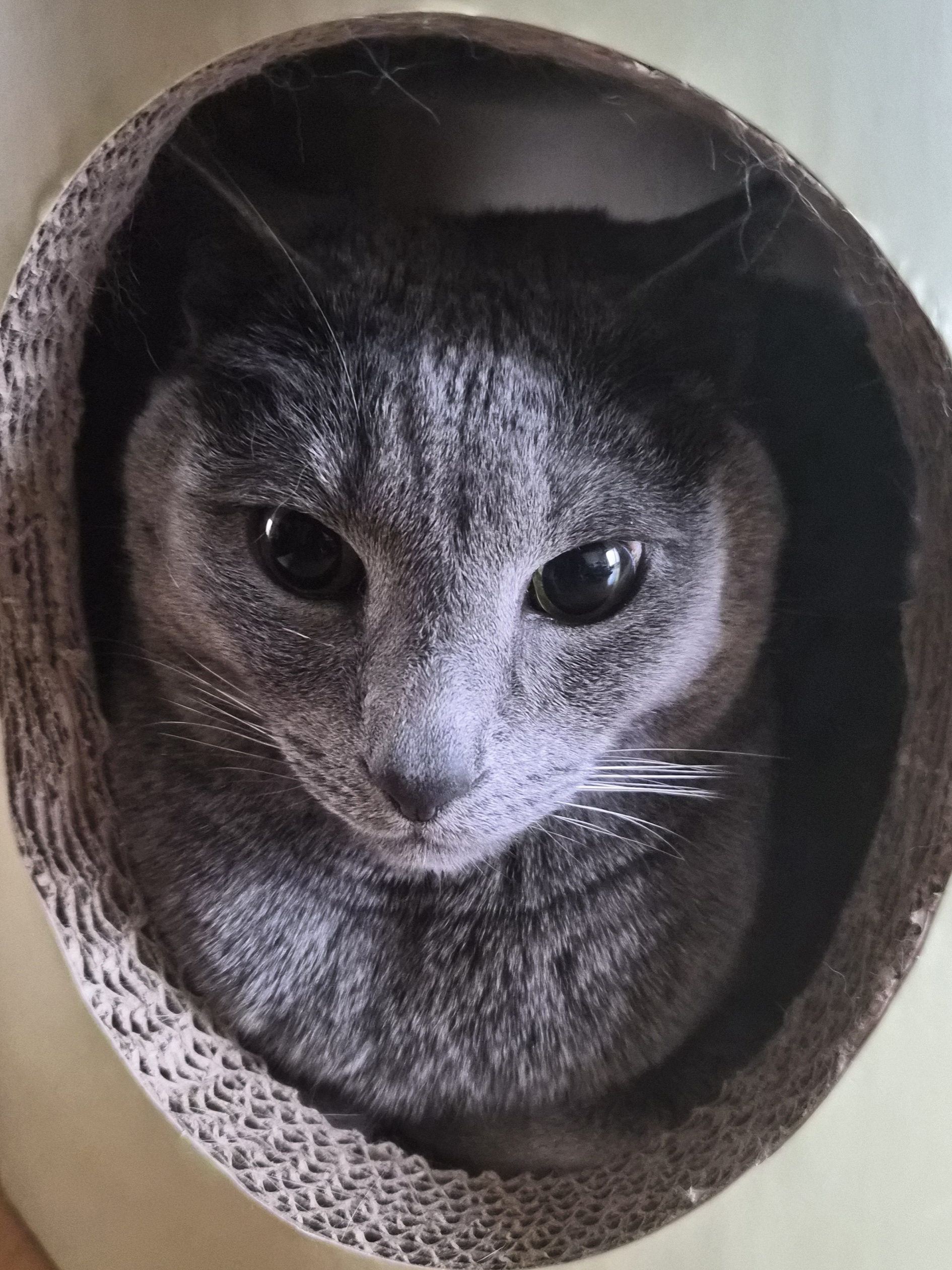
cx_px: 476
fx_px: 843
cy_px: 635
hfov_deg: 58.9
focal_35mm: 23
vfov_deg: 73.9
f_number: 1.8
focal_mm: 5.4
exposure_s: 1/120
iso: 2500
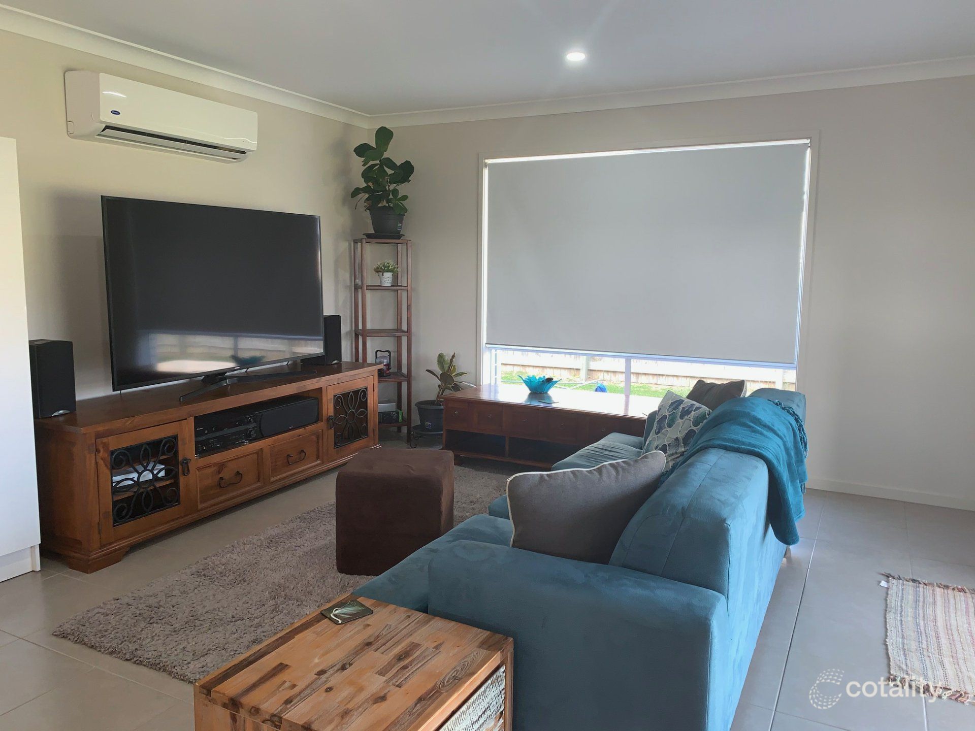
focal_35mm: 26
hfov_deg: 67.3
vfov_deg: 53.1
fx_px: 732
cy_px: 366
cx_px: 488
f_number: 1.8
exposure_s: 1/33
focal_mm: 4.25
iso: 25
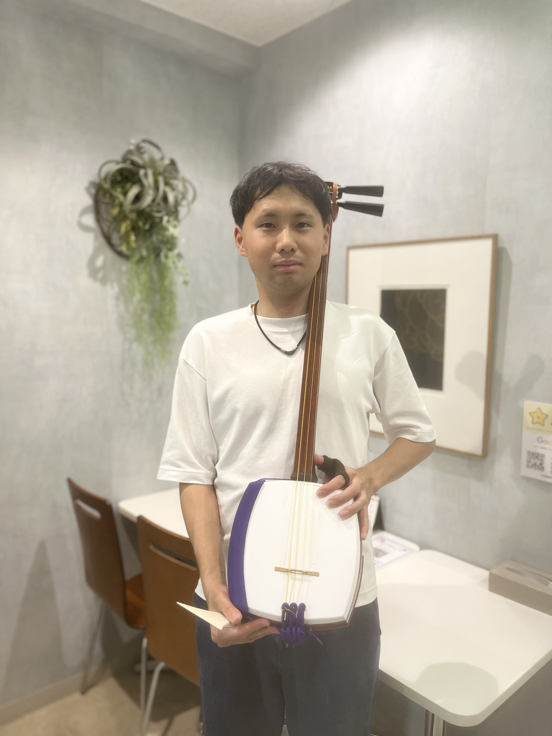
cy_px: 368
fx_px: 553
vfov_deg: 67.3
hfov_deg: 53.1
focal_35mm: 26
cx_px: 276
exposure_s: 1/120
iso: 125
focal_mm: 5.1
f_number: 1.6
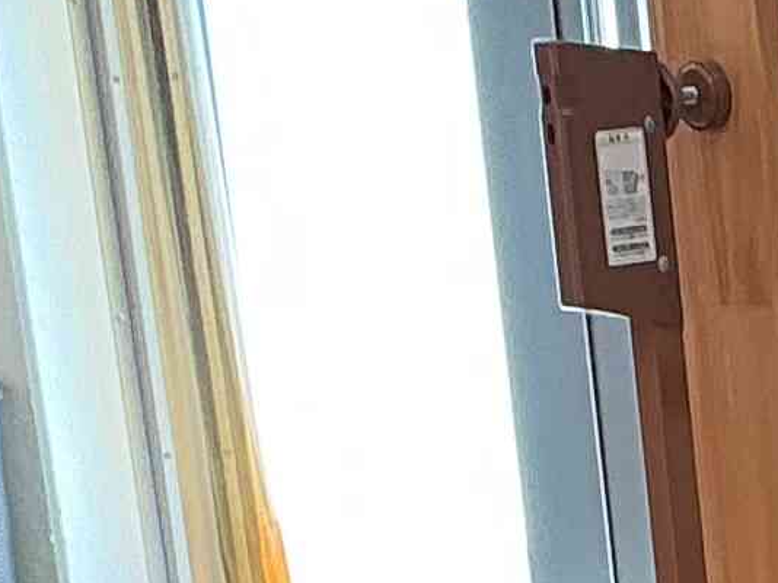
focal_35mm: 219
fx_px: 4920
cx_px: 1308
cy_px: 1625
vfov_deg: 6.3
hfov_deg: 8.7
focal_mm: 3
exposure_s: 1/120
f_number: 1.8
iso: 40
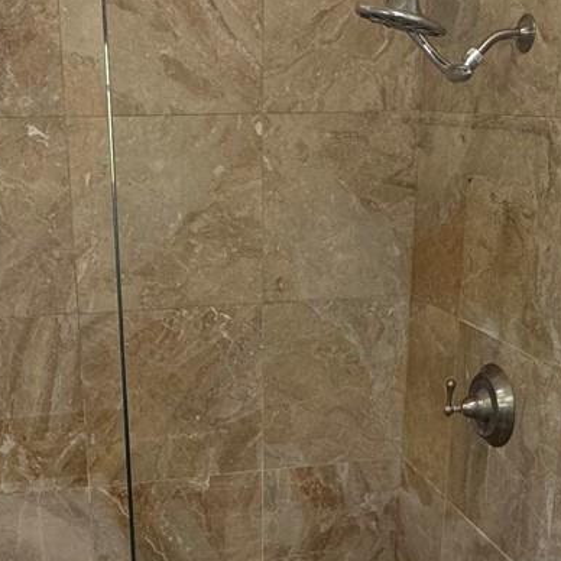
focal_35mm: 51
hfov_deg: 33.3
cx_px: 233
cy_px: 399
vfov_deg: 32.9
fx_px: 935
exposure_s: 1/120
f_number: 2.2
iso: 200
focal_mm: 2.22
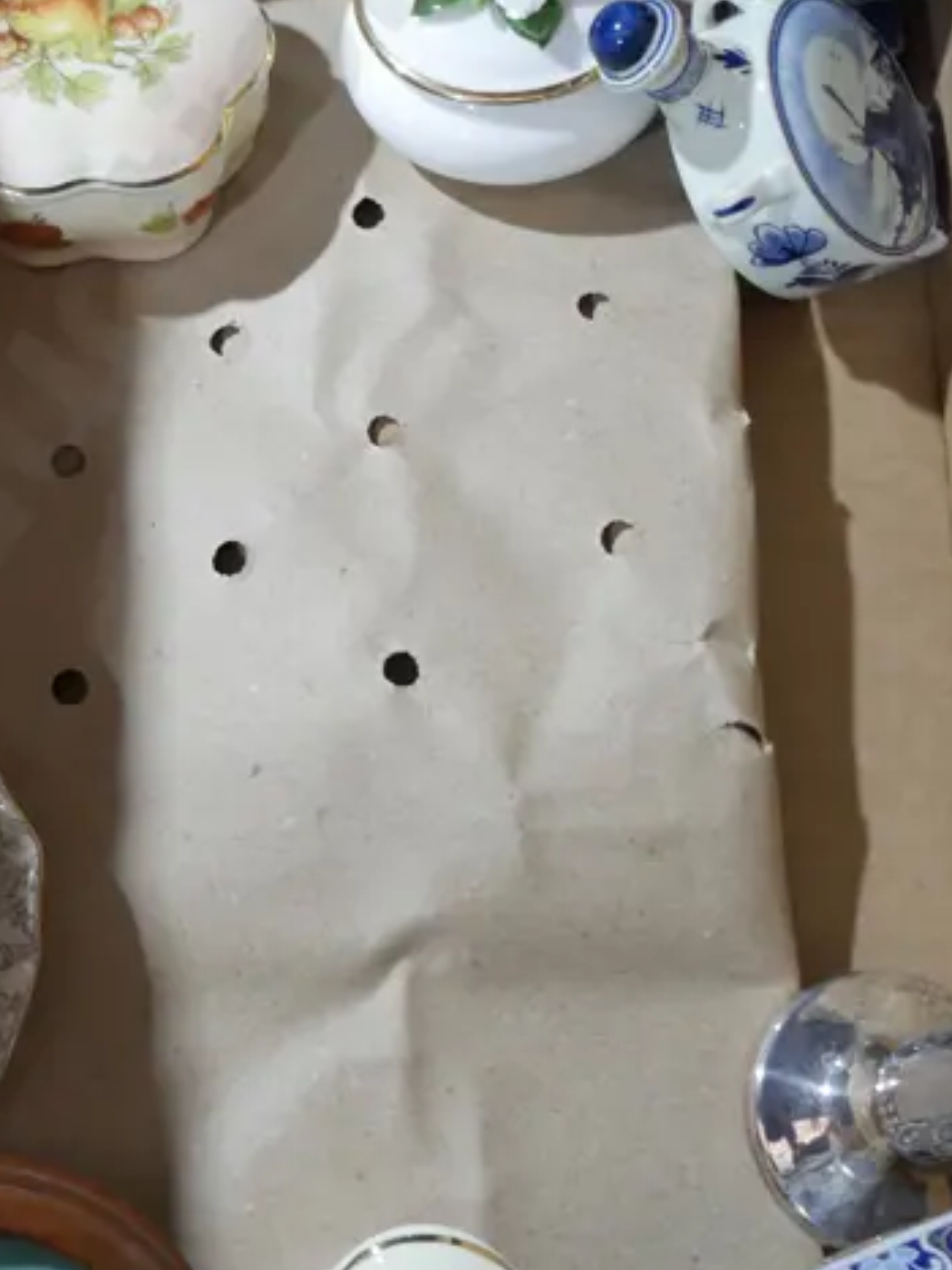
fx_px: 2898
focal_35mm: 79
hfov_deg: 18.3
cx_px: 50
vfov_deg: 24.6
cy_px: 389
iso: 1250
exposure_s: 1/60
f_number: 4
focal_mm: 18
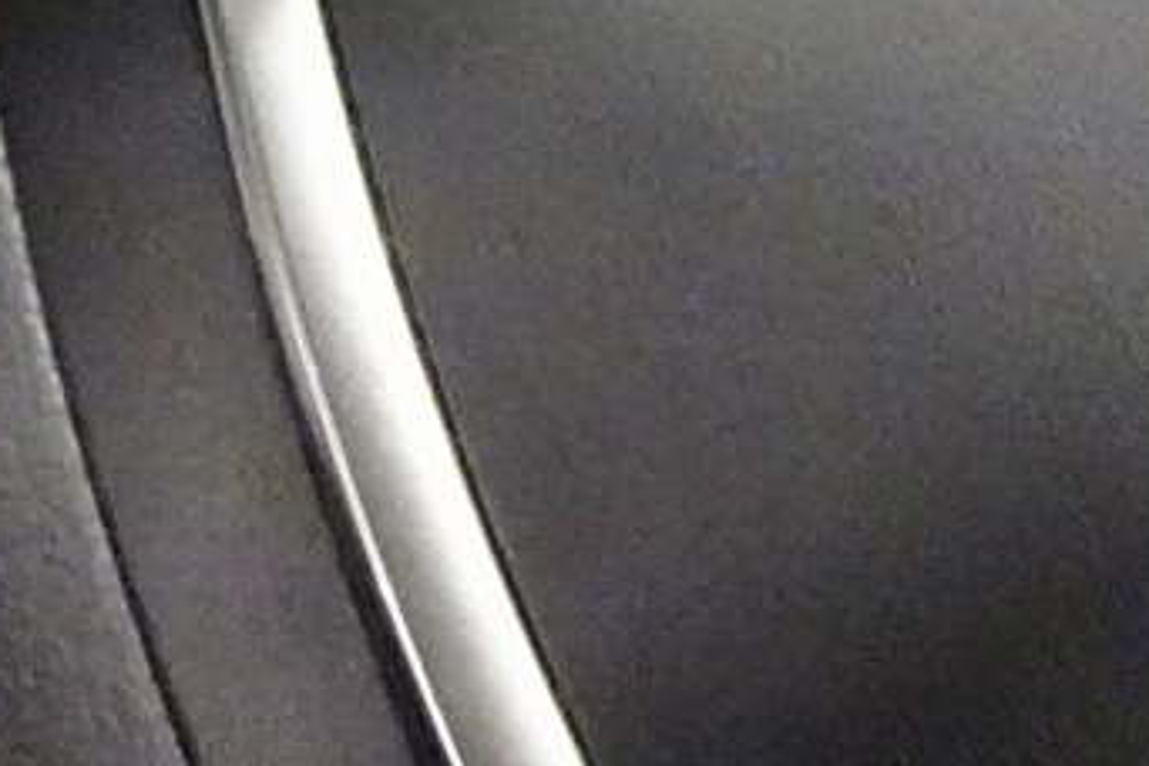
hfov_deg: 16.8
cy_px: 514
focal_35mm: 105
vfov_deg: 13.0
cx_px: 1945
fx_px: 3351
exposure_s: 1/30
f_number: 3.5
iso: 3200
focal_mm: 4.25
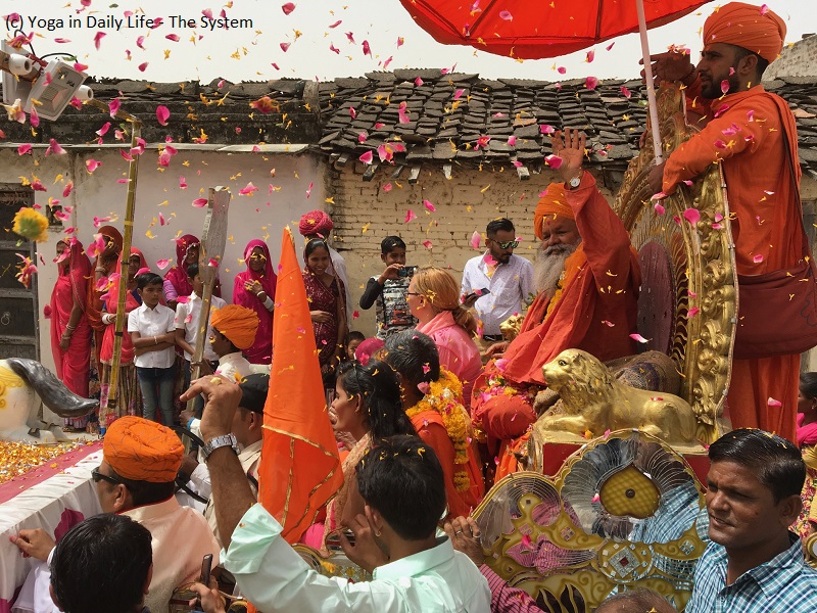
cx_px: 408
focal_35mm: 29
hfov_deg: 61.7
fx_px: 684
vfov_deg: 48.2
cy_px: 306
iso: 25
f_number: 2.2
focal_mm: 4.15
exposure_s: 1/1399
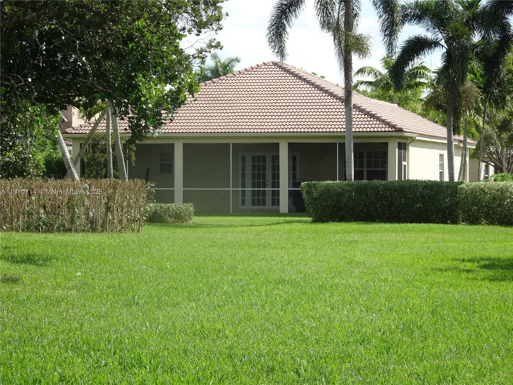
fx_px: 1823
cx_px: 256
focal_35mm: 123
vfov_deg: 12.0
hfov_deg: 16.0
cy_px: 192
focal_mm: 20.96
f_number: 5.6
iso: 80
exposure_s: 1/250
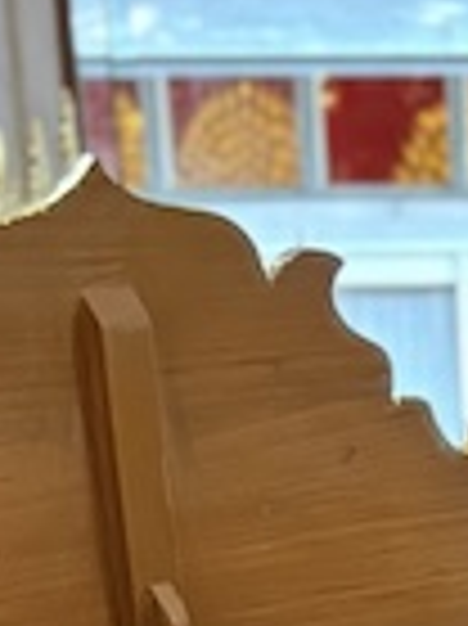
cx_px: 698
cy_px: 1858
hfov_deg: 8.3
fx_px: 3159
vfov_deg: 9.2
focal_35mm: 175
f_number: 1.6
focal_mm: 5.96
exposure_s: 1/50
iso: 320
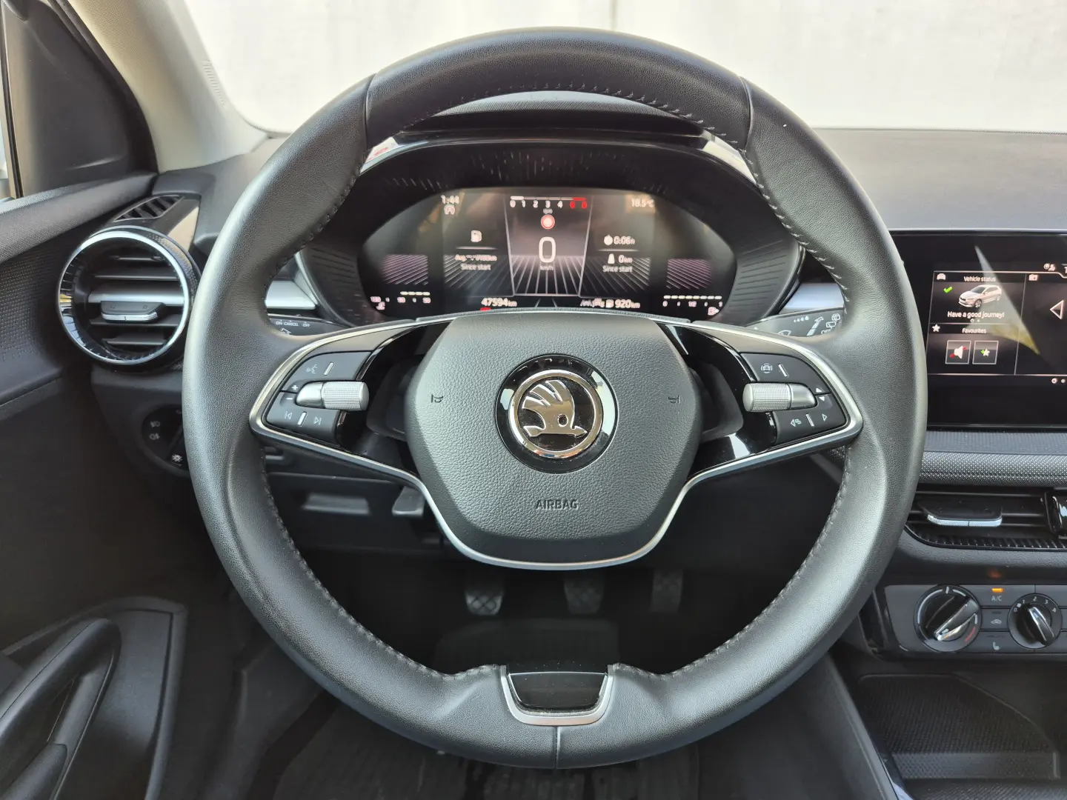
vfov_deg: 58.9
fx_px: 709
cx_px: 534
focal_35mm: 23
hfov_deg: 73.9
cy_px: 400
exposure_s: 1/180
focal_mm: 5.4
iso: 160
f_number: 1.8
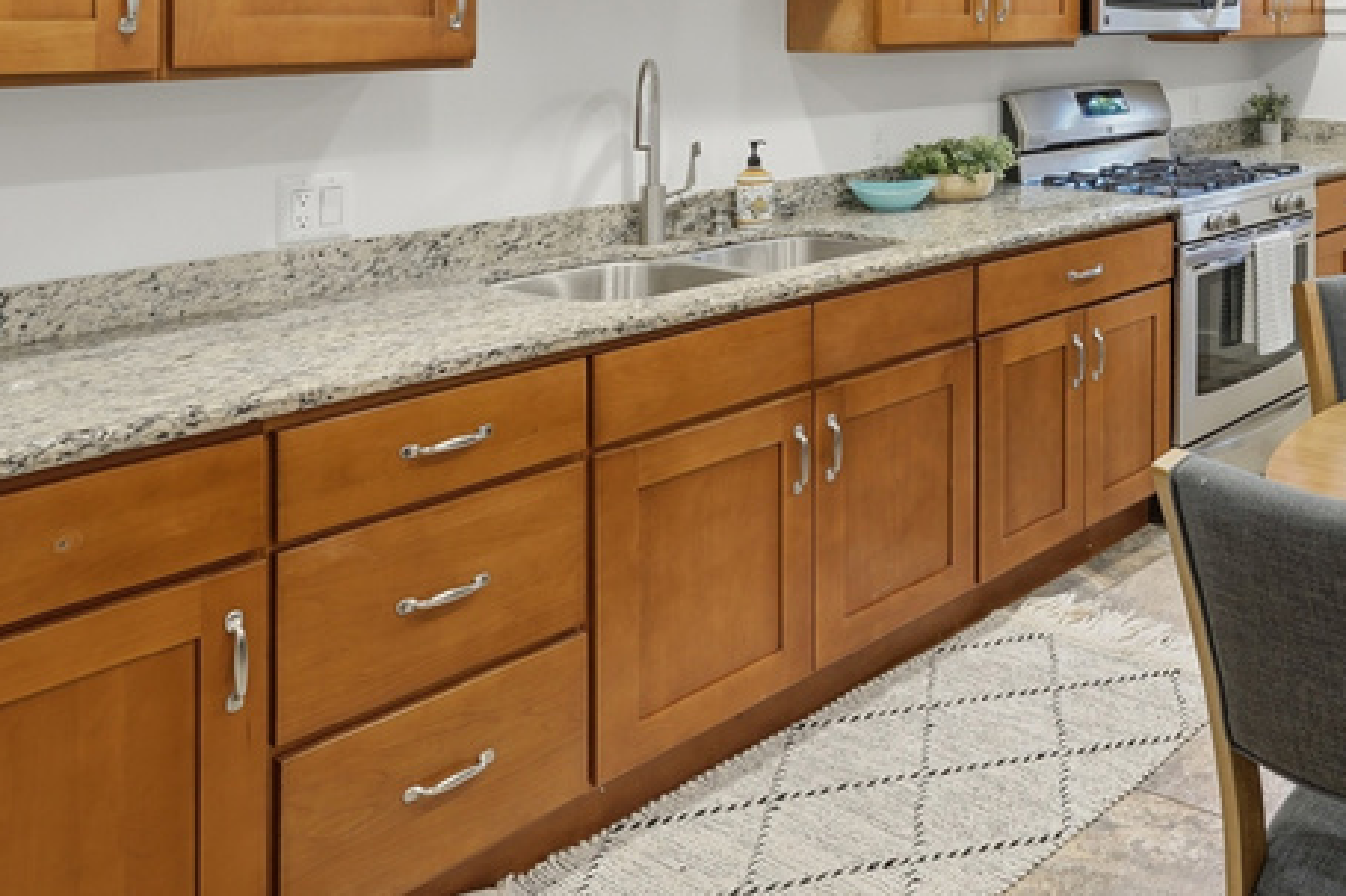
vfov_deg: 33.6
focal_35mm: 36
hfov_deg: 46.1
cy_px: -3
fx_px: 1345
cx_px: 1296
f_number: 9
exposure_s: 1/250
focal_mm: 16
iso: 250
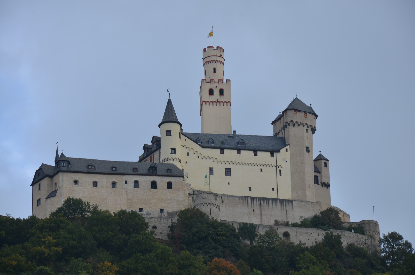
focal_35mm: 158
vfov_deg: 8.7
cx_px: 208
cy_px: 138
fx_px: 1811
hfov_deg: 13.1
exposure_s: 1/250
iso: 125
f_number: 8
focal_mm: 105
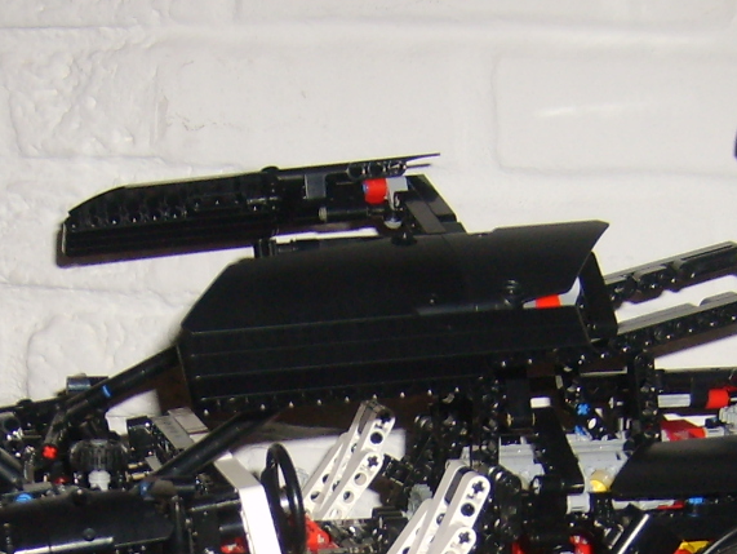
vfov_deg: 14.5
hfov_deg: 20.0
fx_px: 2088
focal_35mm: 98
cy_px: 714
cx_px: 299
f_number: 2.8
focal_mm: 5.8
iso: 100
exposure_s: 1/45
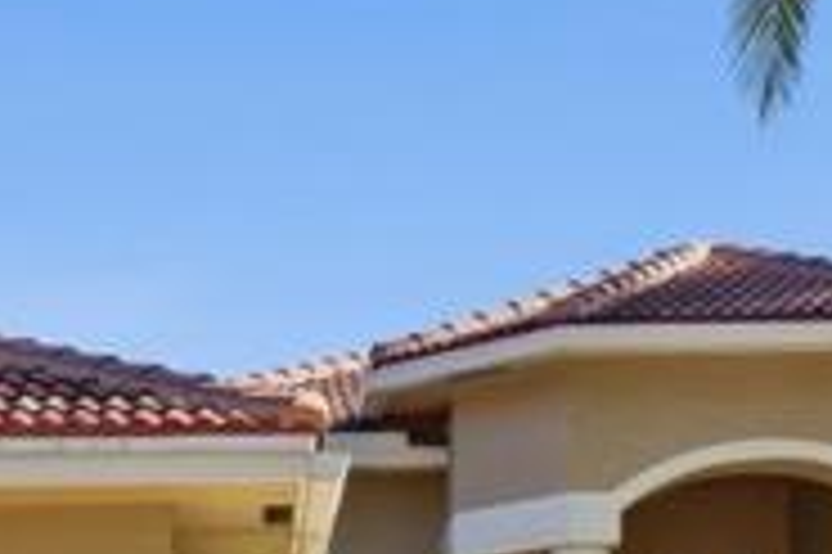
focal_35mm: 82
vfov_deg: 15.0
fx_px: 1893
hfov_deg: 24.2
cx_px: 119
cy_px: 910
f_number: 8
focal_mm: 14
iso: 500
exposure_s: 1/16000
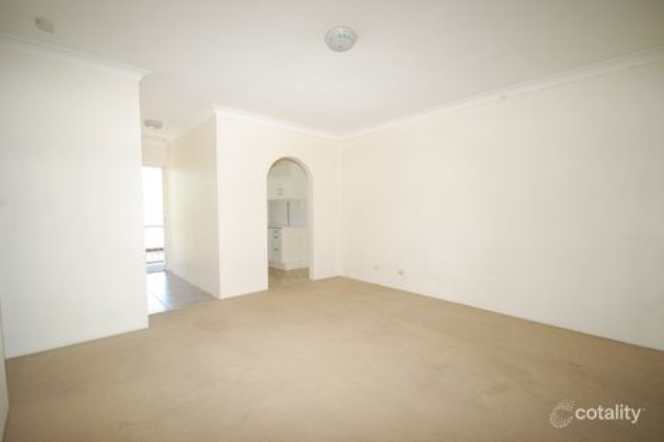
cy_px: 221
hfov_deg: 100.4
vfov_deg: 77.3
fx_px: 277
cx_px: 332
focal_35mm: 15
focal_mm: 10
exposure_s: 1/60
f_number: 4
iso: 200
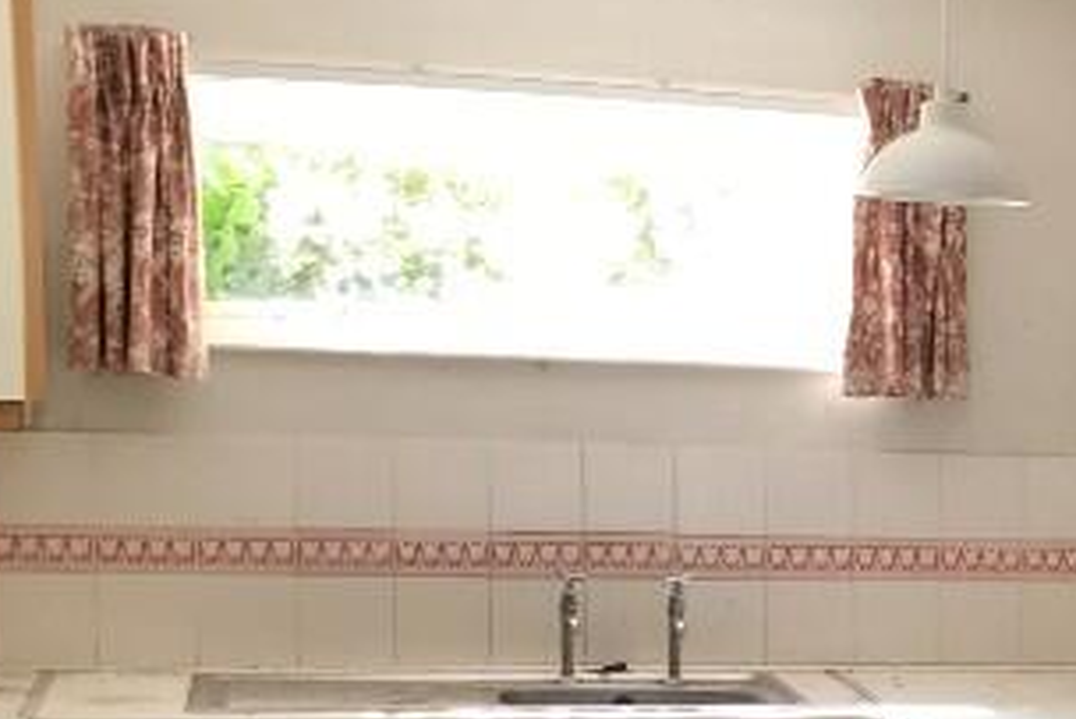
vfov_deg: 13.6
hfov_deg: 19.0
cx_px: 1476
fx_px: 2930
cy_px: 825
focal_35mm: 98
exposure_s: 1/50
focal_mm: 3.99
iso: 25
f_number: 1.8
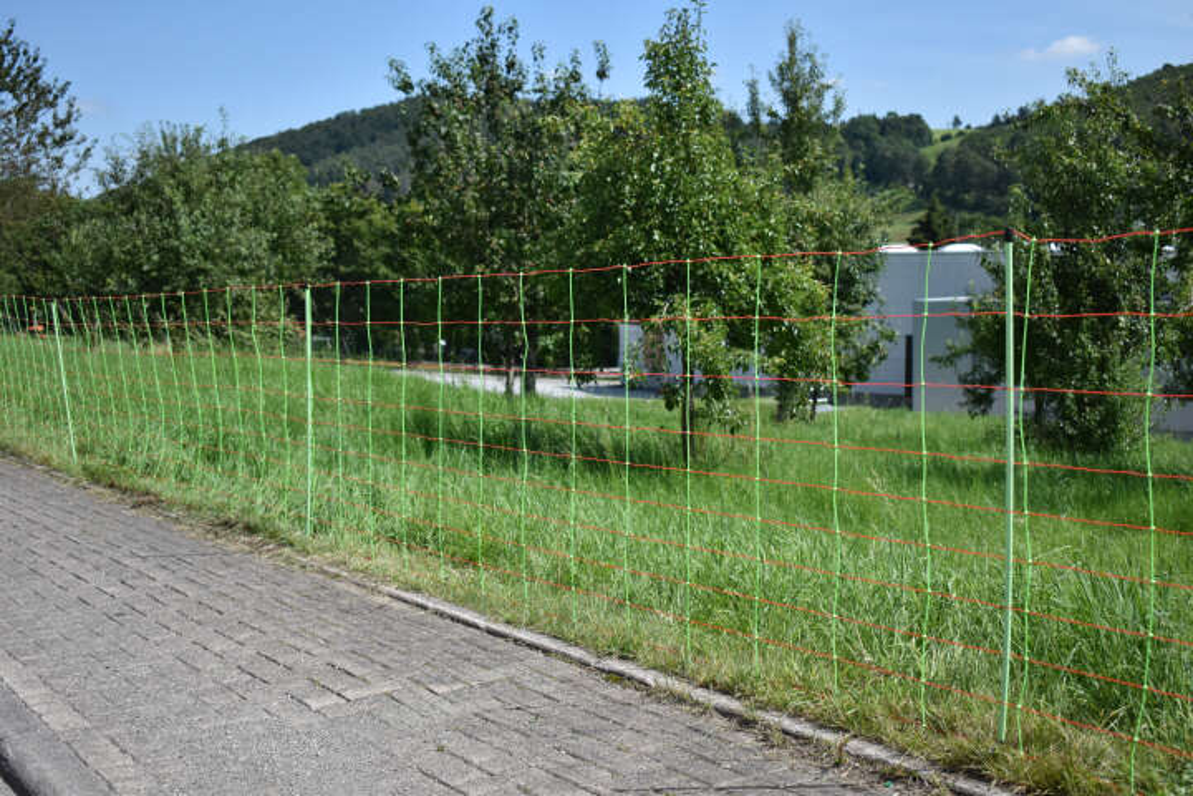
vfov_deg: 28.1
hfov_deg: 41.1
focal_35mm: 48
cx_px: 596
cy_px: 398
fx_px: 1591
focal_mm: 32
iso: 560
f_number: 5
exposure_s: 1/4000
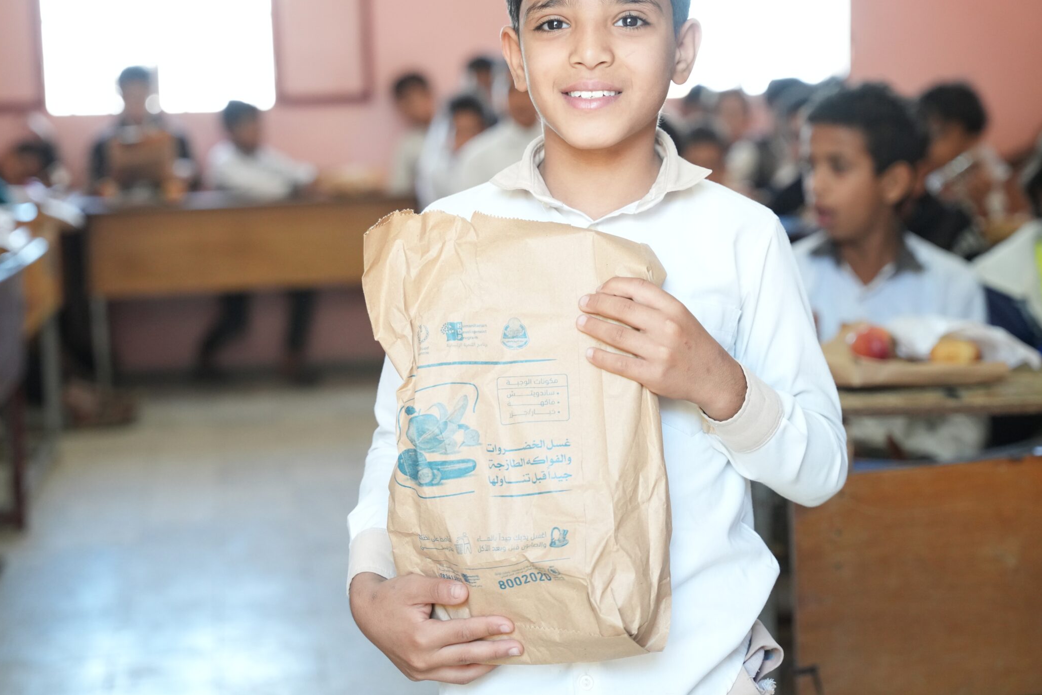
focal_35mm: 68
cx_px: 469
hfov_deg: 29.6
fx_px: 1968
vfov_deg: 20.0
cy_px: 266
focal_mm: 55
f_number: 2.8
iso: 2000
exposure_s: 1/200
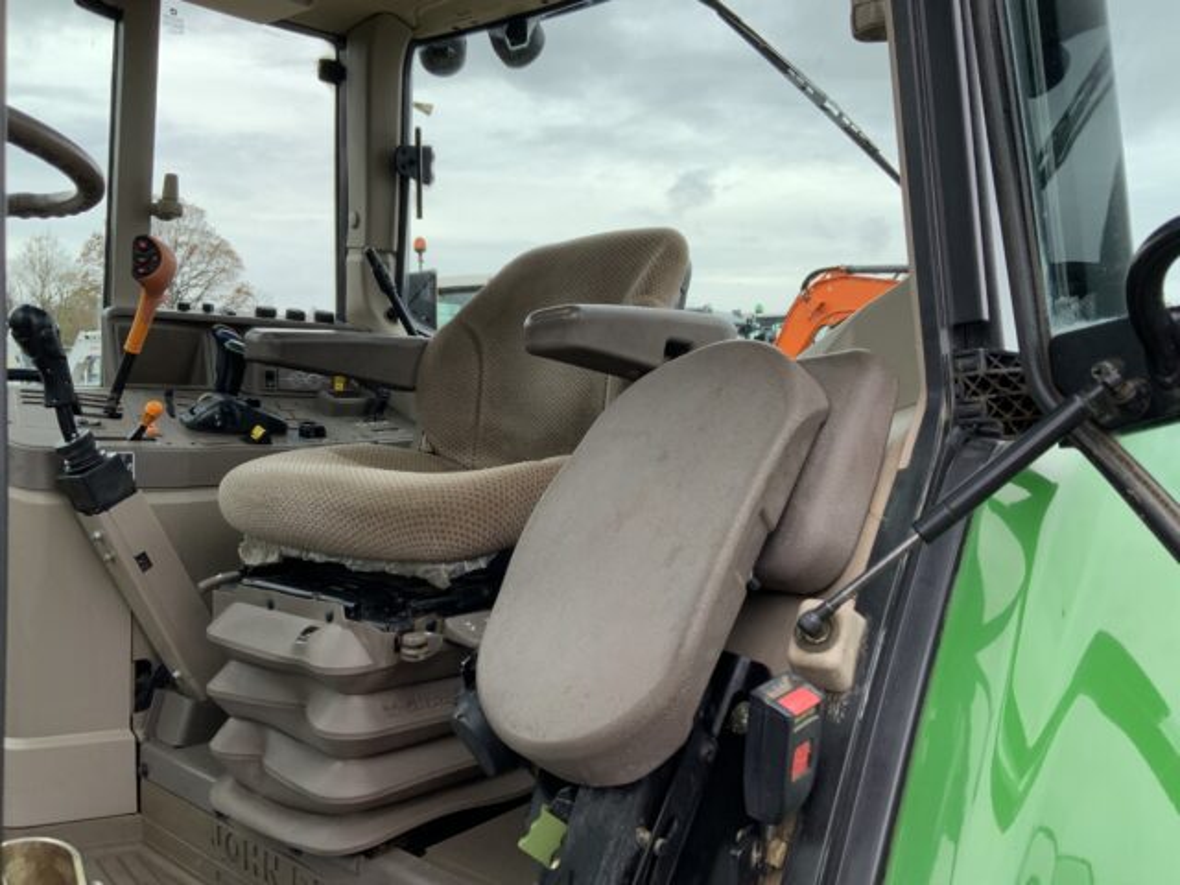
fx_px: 989
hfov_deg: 61.7
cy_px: 442
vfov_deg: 48.2
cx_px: 590
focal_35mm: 29
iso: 25
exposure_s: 1/122
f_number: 1.8
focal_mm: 3
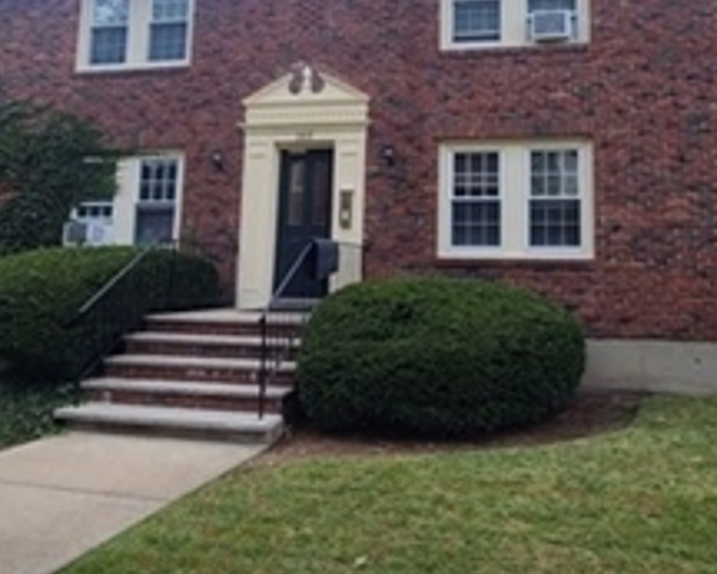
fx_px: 637
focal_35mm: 30
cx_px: 446
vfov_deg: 47.4
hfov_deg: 58.0
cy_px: 174
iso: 50
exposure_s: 1/455
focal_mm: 2.2
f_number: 2.2
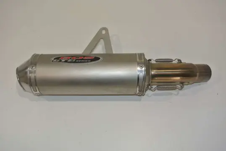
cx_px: 113
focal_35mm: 35
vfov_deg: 37.9
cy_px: 76
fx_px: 220
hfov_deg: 54.4
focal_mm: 13.1
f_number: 4.5
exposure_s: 1/60
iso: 200
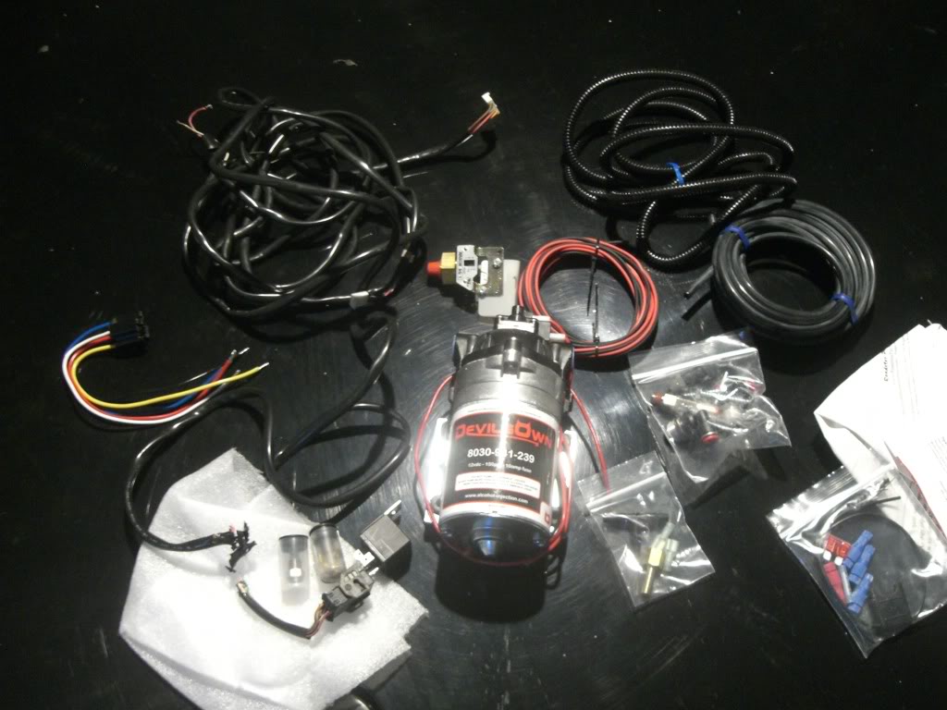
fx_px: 1040
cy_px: 355
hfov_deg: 49.0
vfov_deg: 37.7
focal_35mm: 38
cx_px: 474
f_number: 3.1
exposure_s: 1/8
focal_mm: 6.3
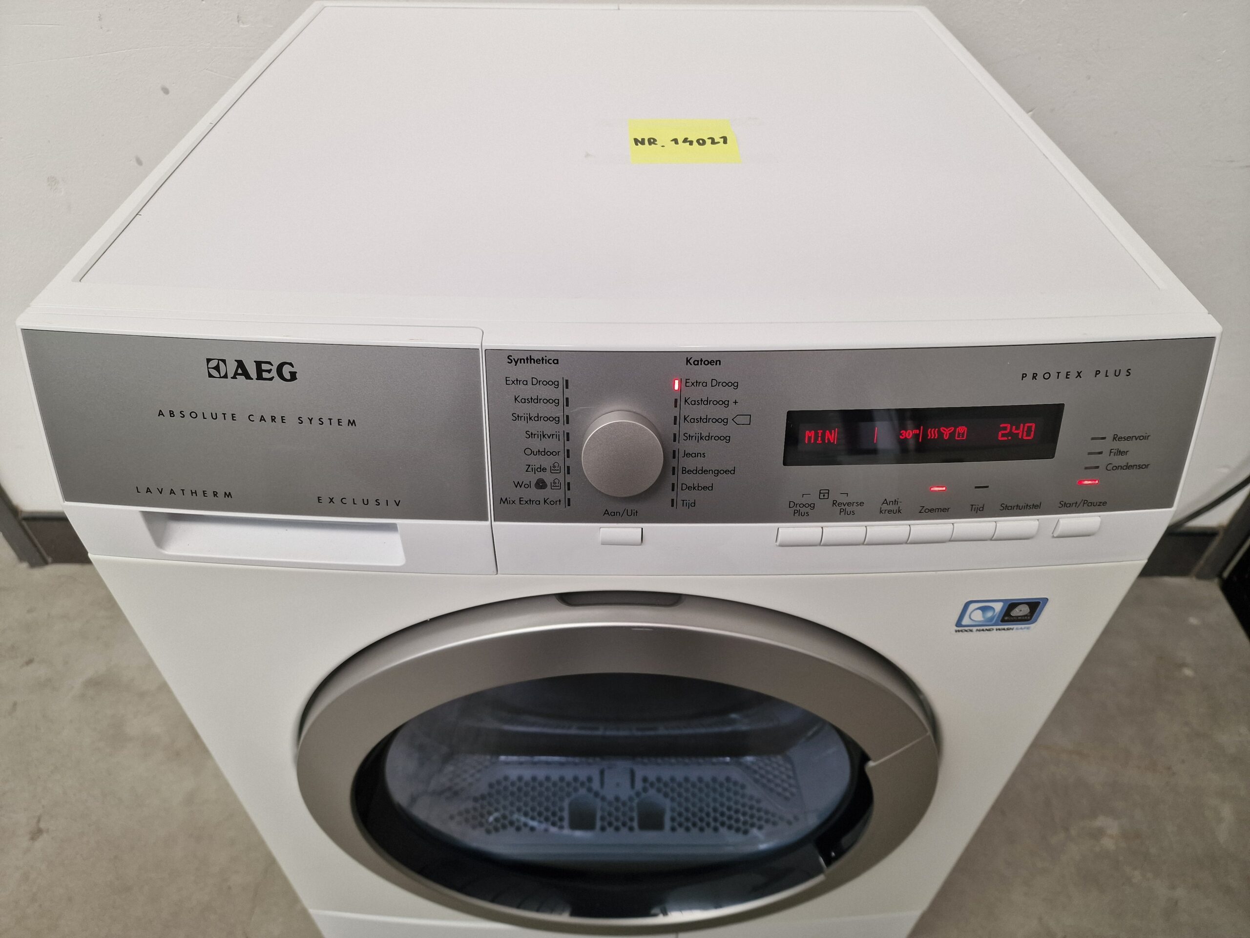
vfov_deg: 58.9
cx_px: 625
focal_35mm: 23
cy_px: 469
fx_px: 831
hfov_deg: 73.9
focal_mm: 6.4
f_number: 1.8
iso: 80
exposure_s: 1/100
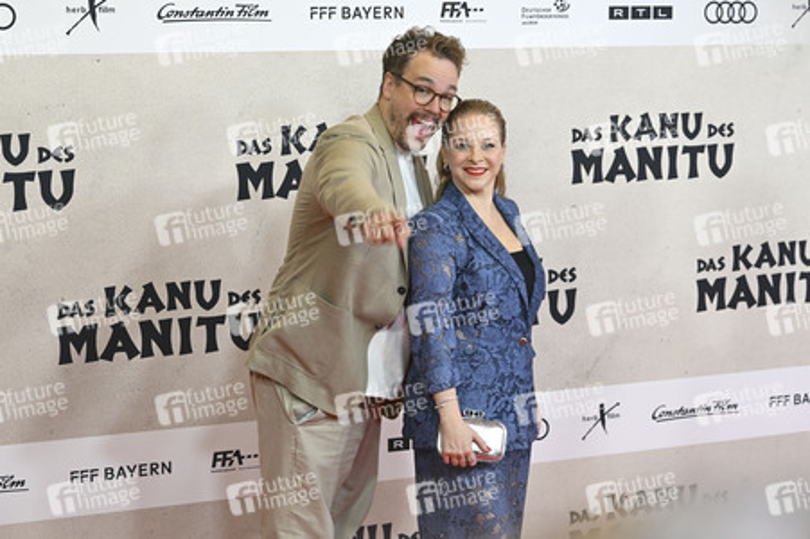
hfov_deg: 27.0
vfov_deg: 18.2
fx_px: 1686
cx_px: 405
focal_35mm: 75
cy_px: 270
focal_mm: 75
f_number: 5.6
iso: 800
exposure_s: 1/160
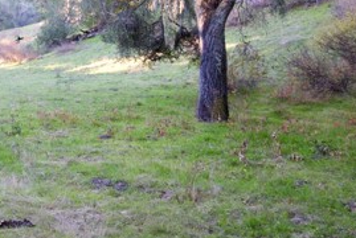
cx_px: -9
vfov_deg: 22.9
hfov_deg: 32.0
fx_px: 564
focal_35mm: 57
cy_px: -1
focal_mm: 9
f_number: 2.8
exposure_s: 1/40
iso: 100
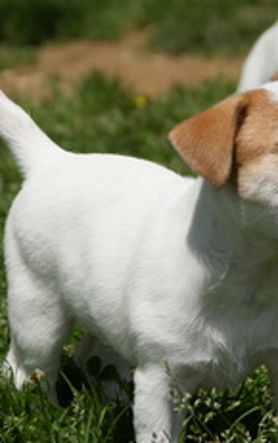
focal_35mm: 379
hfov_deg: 3.5
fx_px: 4579
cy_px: 233
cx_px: 267
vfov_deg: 5.5
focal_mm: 135
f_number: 8
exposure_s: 1/640
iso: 100
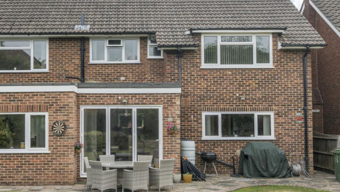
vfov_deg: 24.0
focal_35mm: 50
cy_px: 97
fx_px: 451
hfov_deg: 41.2
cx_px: 140
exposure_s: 1/250
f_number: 8
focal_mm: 18
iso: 400
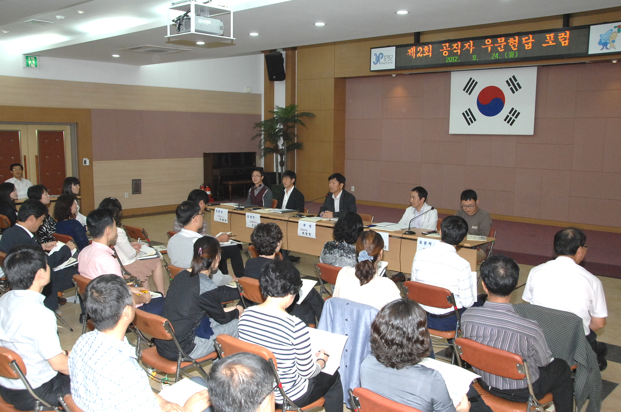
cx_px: 310
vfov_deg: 39.9
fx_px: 569
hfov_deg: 57.3
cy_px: 206
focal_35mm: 33
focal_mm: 22
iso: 800
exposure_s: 1/60
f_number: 6.7
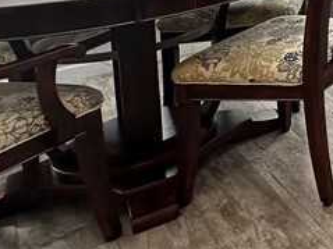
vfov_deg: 20.7
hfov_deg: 21.7
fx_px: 577
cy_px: -125
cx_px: 588
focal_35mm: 60
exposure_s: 1/129
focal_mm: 2.22
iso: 40
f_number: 2.2
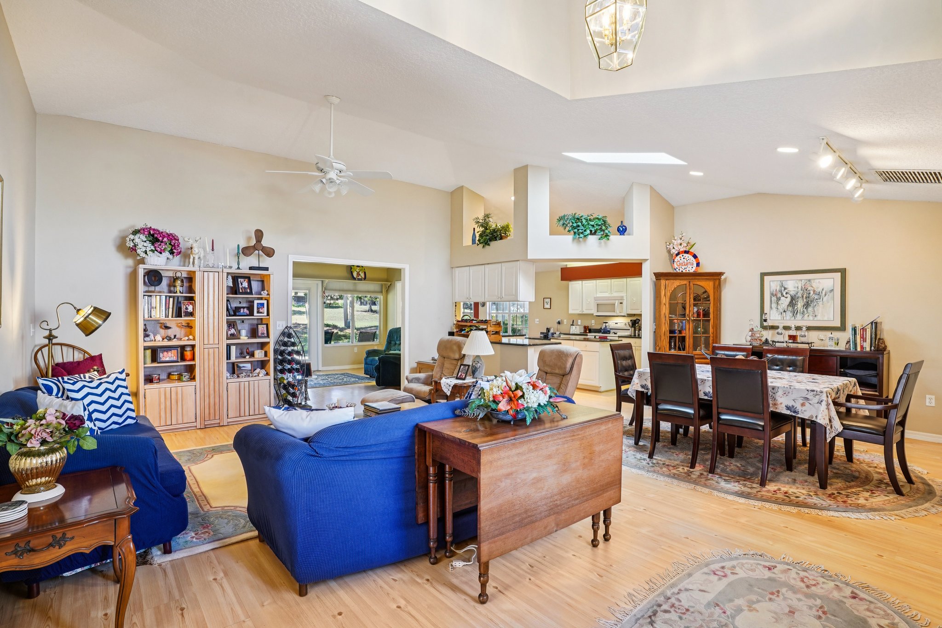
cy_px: 314
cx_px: 471
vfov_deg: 70.4
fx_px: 445
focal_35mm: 17
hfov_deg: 93.3
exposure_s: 1/5
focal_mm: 17
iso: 400
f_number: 9
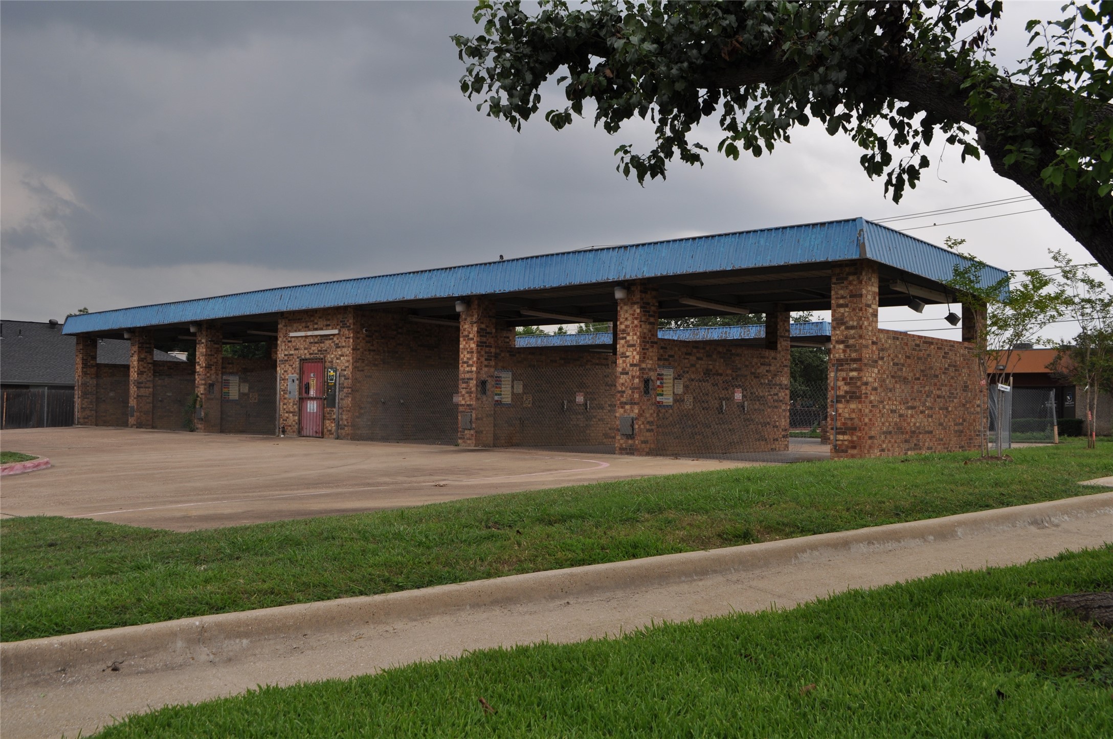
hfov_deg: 57.3
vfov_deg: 39.9
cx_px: 556
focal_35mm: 33
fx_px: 1019
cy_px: 370
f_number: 8
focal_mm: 22
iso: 200
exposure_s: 1/250
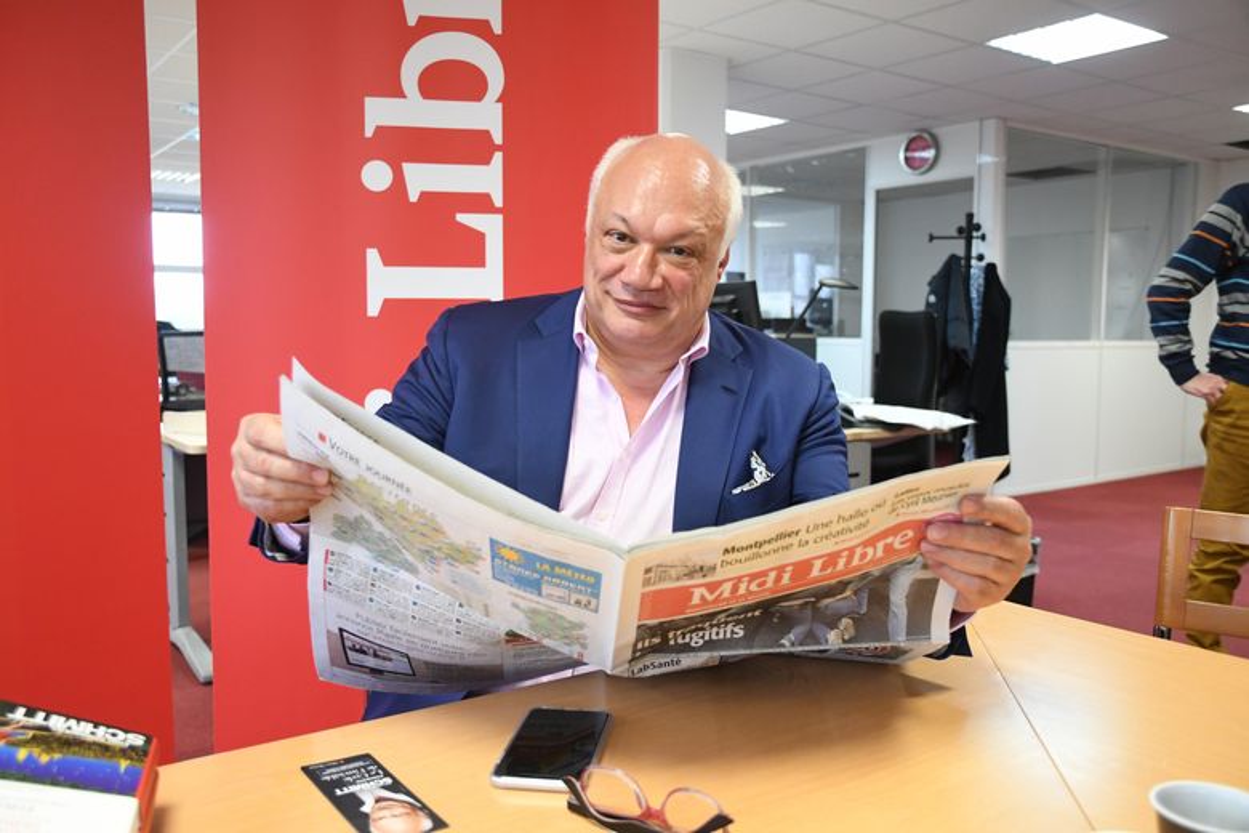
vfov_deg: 43.6
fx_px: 1041
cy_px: 416
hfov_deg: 61.9
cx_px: 624
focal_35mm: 30
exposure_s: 1/160
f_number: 3.2
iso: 2000
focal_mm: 20
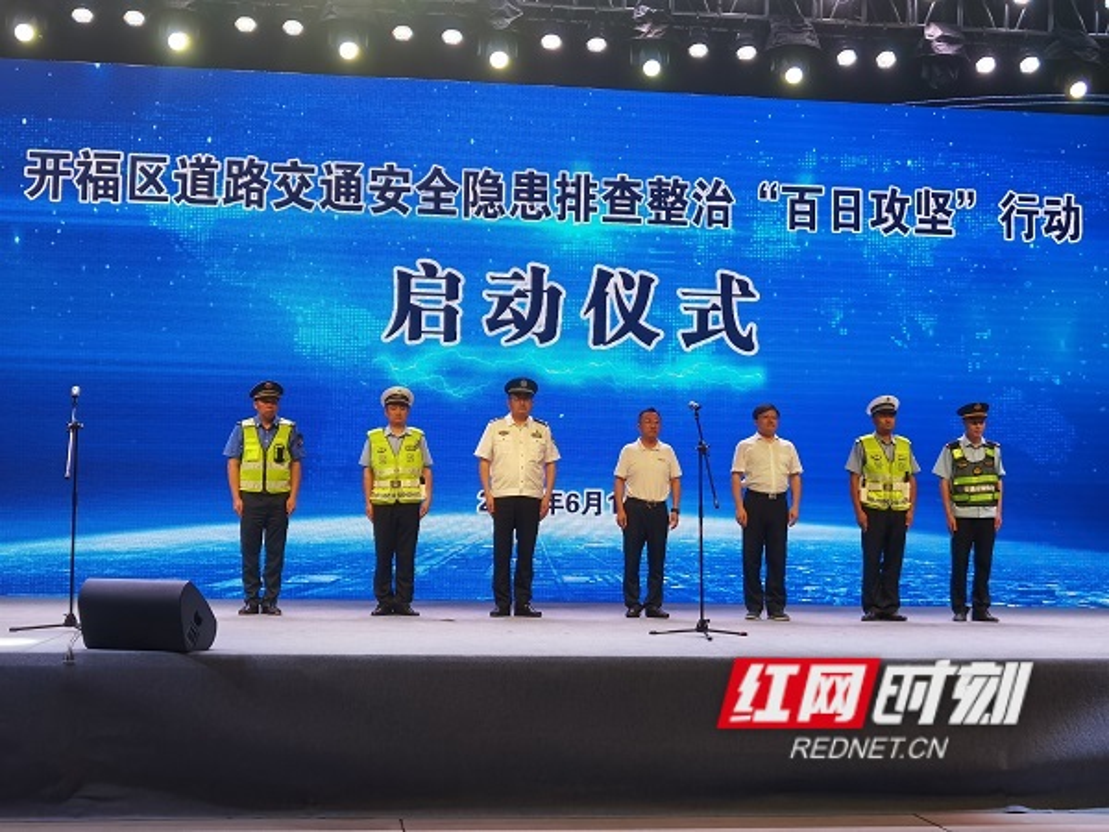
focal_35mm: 51
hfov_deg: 37.5
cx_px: 554
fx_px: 1634
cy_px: 416
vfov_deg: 28.6
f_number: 1.9
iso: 50
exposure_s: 1/163
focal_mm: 6.71
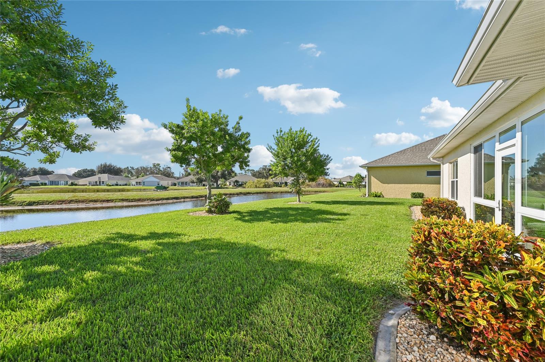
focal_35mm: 14
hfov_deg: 104.3
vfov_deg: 81.1
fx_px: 212
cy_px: 181
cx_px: 272
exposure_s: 1/1250
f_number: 8
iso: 400
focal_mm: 14
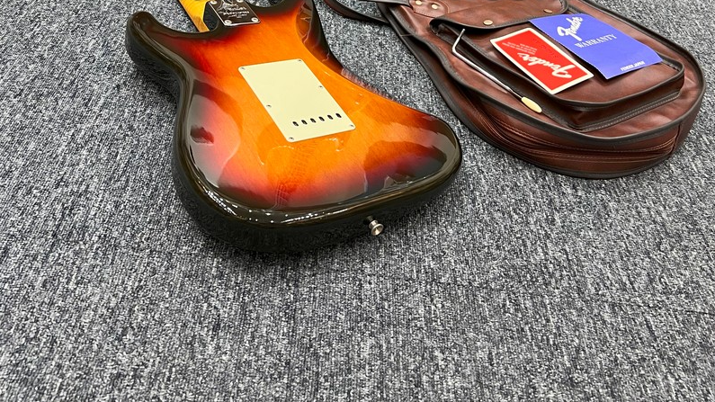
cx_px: 358
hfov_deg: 52.8
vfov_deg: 28.8
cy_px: -17
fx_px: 720
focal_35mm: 38
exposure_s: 1/95
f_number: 1.5
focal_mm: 5.7
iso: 125
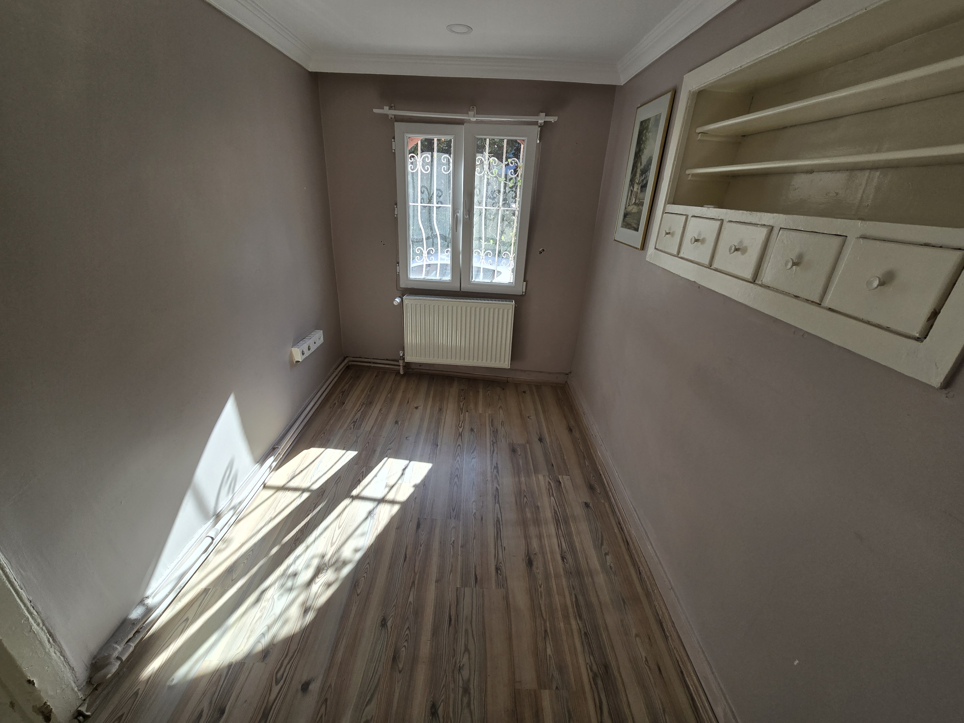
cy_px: 362
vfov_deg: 89.9
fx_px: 362
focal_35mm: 13
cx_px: 482
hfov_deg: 106.2
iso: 50
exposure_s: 1/211
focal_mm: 2.2
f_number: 2.2
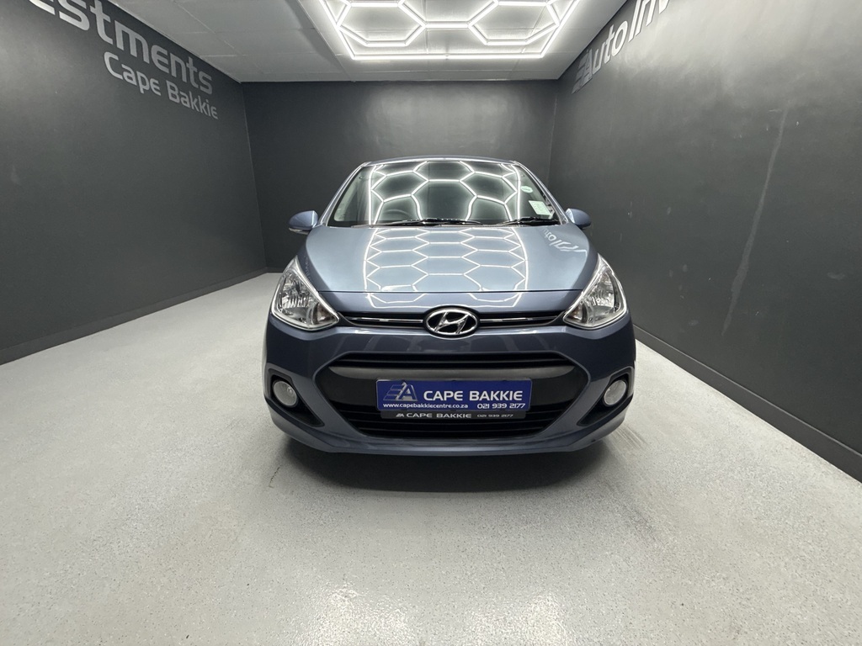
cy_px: 323
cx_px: 431
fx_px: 349
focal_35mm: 14
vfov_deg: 85.7
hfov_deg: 102.1
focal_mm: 2.22
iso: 200
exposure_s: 1/100
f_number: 2.2
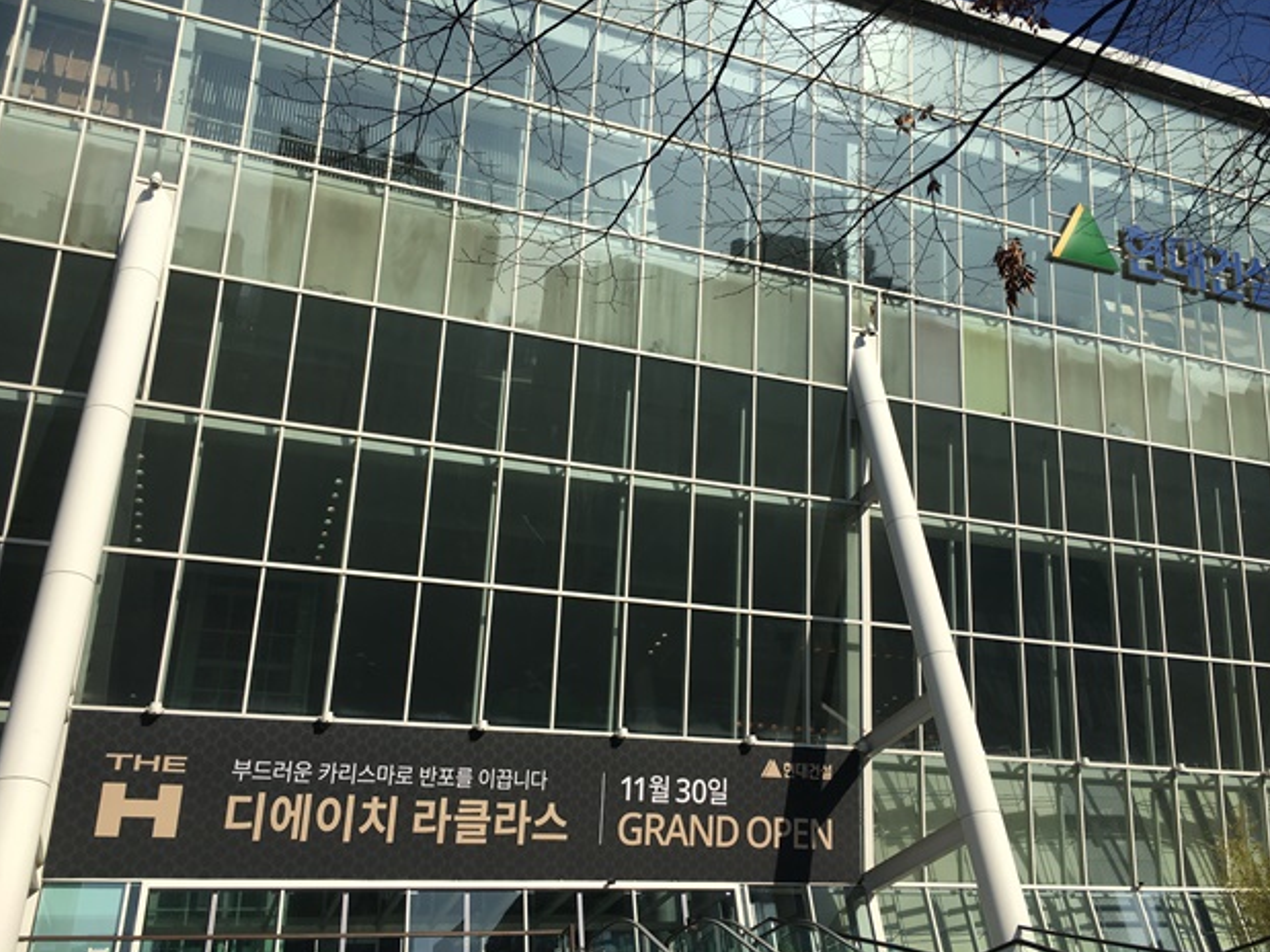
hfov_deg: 60.0
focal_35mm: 30
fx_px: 1100
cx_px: 646
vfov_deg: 46.8
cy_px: 464
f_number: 2.2
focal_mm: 4.15
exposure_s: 1/2198
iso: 25
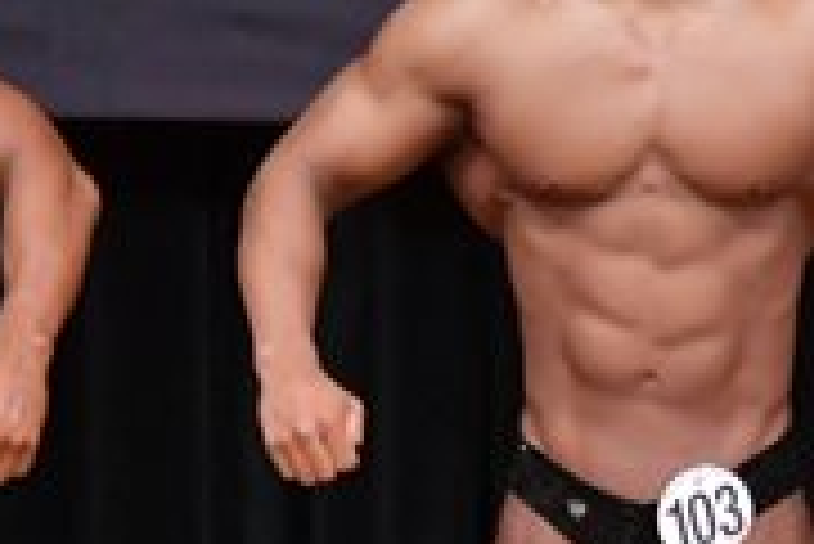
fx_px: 24643
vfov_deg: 1.3
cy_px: 580
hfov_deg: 1.9
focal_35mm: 1089
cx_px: 542
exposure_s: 1/400
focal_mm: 170
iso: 5000
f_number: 5.6
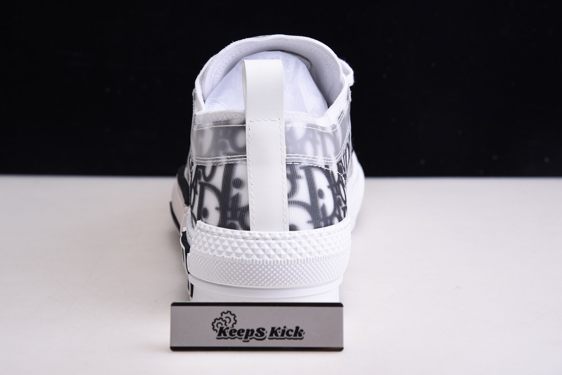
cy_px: 188
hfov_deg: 17.1
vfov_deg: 11.4
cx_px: 281
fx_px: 1874
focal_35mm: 120
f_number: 11
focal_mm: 120
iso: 100
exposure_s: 1/125
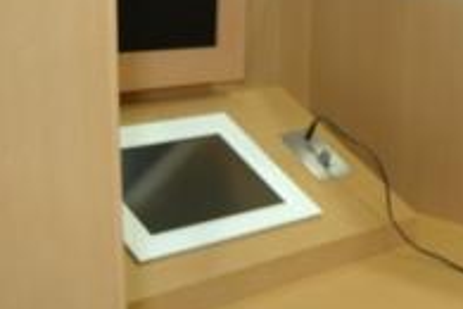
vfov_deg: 19.7
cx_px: 472
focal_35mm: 69
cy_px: 176
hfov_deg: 27.4
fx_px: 887
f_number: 3.5
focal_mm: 20
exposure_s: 1/60
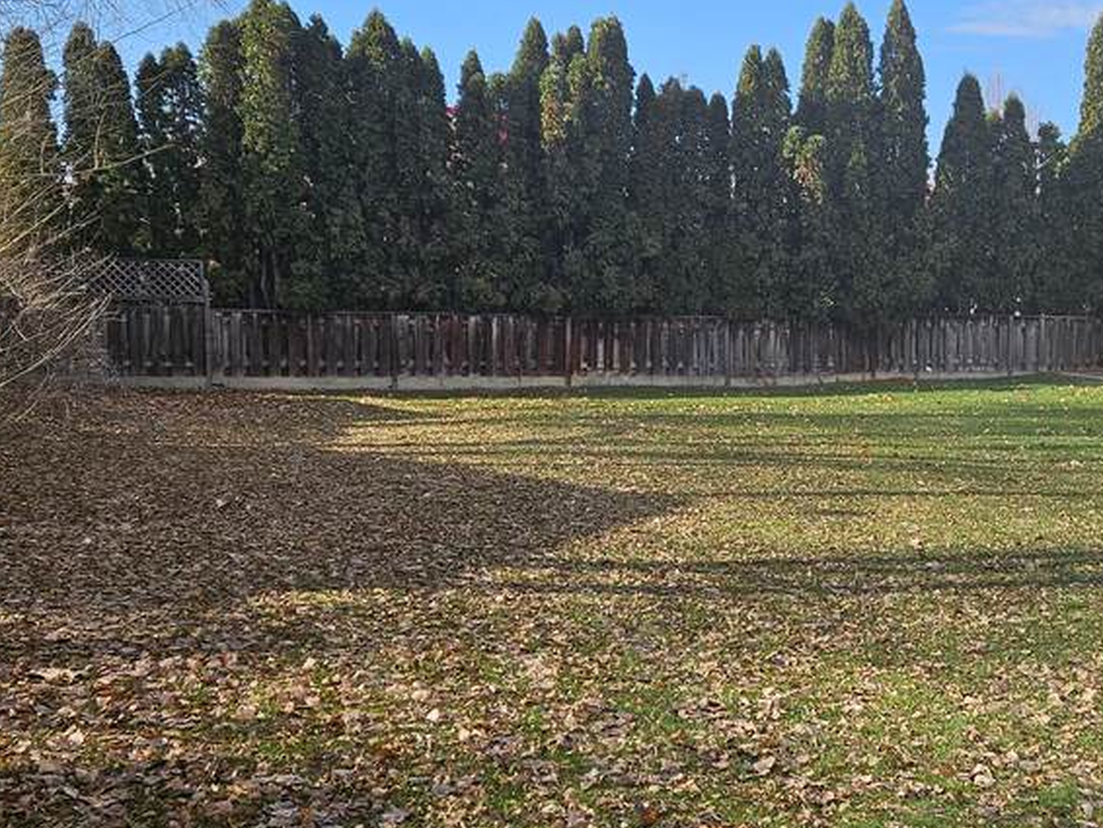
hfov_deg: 36.0
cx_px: 820
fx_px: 1658
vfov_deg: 28.0
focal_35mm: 52
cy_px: 464
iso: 32
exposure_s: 1/1580
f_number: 1.8
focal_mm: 5.4
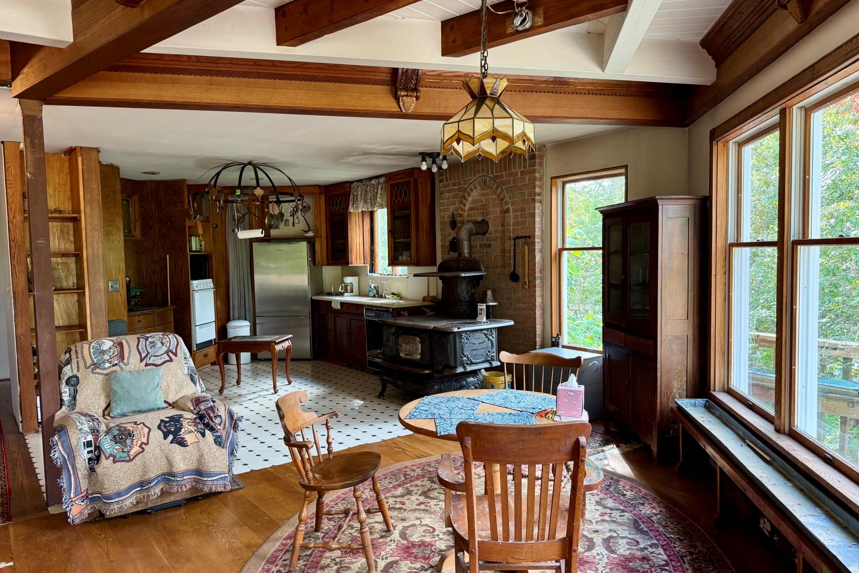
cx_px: 431
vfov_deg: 49.6
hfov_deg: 69.4
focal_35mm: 26
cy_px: 294
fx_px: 620
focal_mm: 6.76
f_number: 1.78
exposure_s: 1/60
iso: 160
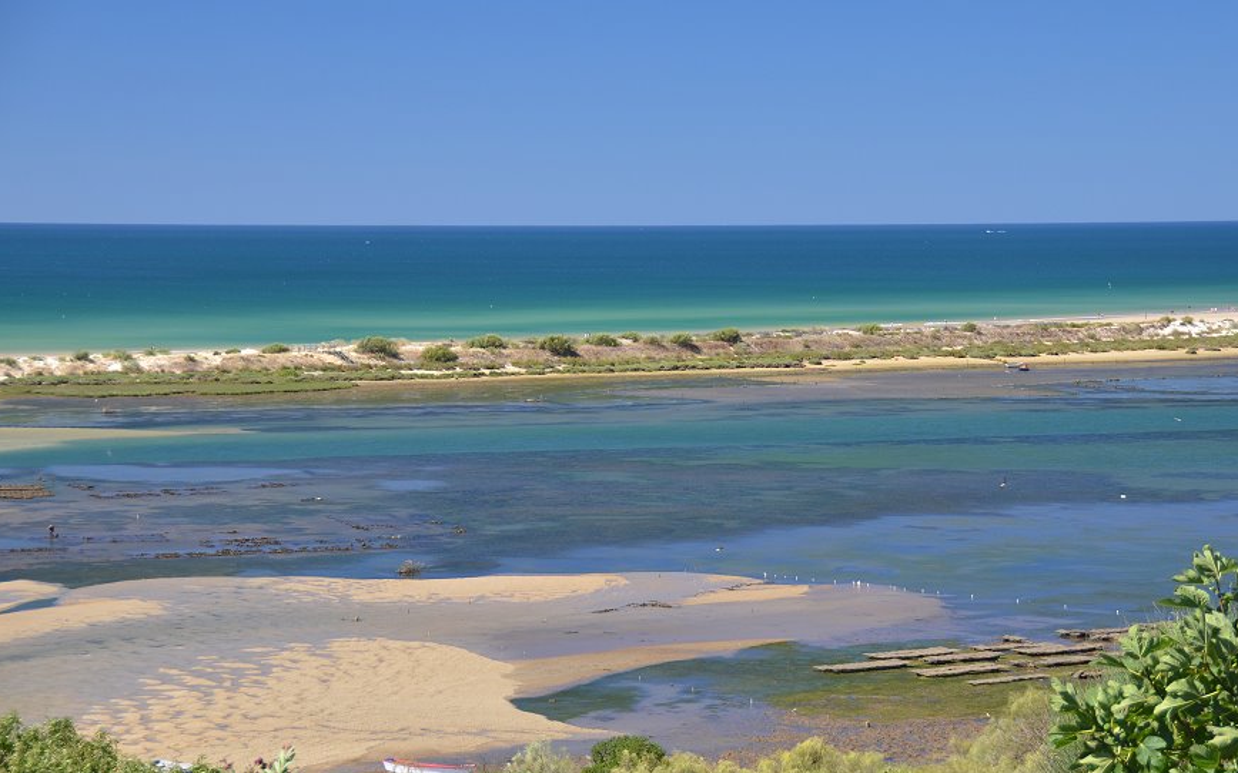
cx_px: 695
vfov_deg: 12.1
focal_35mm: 108
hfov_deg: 19.3
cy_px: 426
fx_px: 3643
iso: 200
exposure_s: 1/250
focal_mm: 60
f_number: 4.8
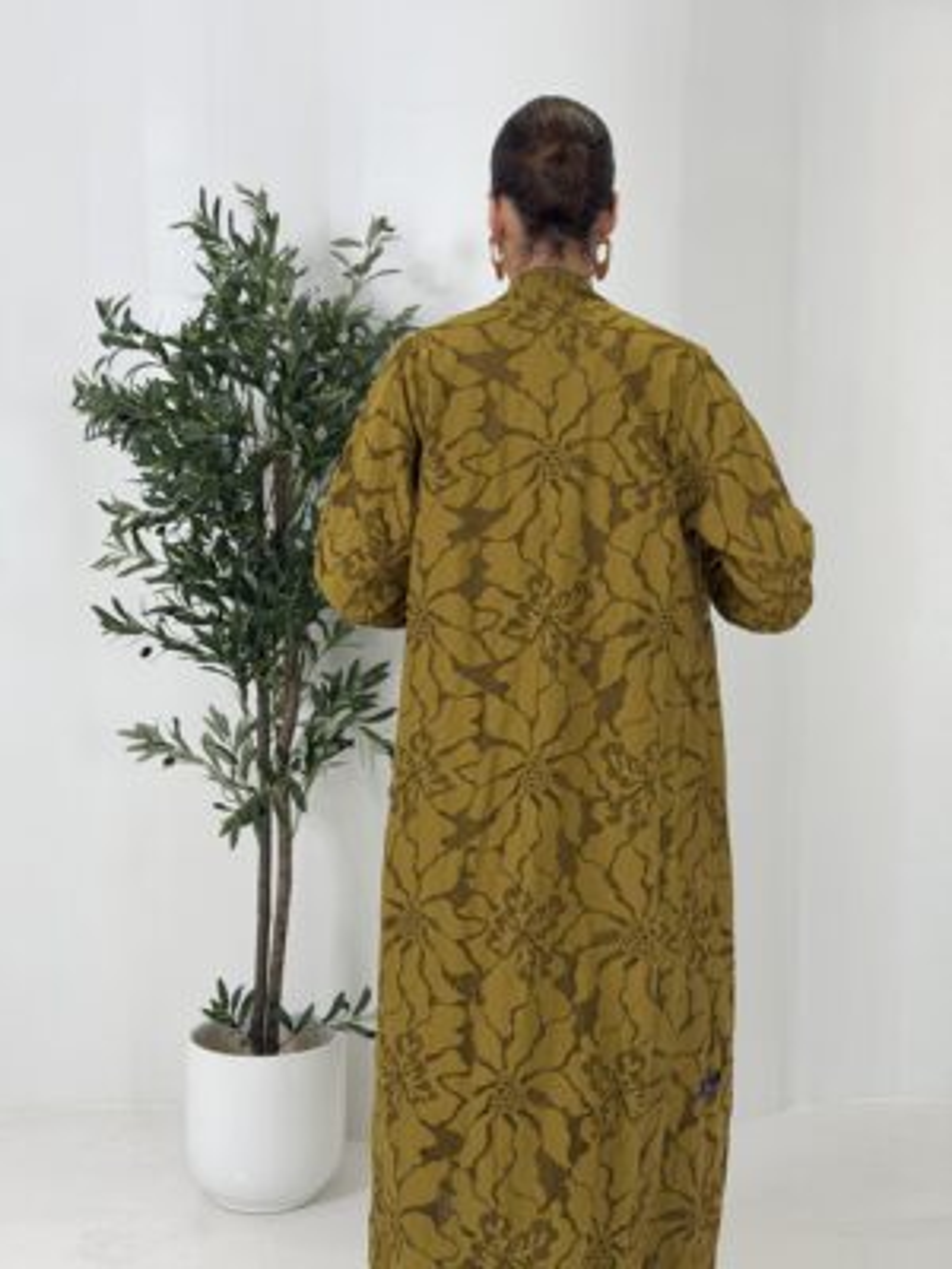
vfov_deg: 39.7
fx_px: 1760
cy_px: 634
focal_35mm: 48
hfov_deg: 30.3
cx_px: 476
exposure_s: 1/386
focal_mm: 6.76
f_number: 1.78
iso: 64
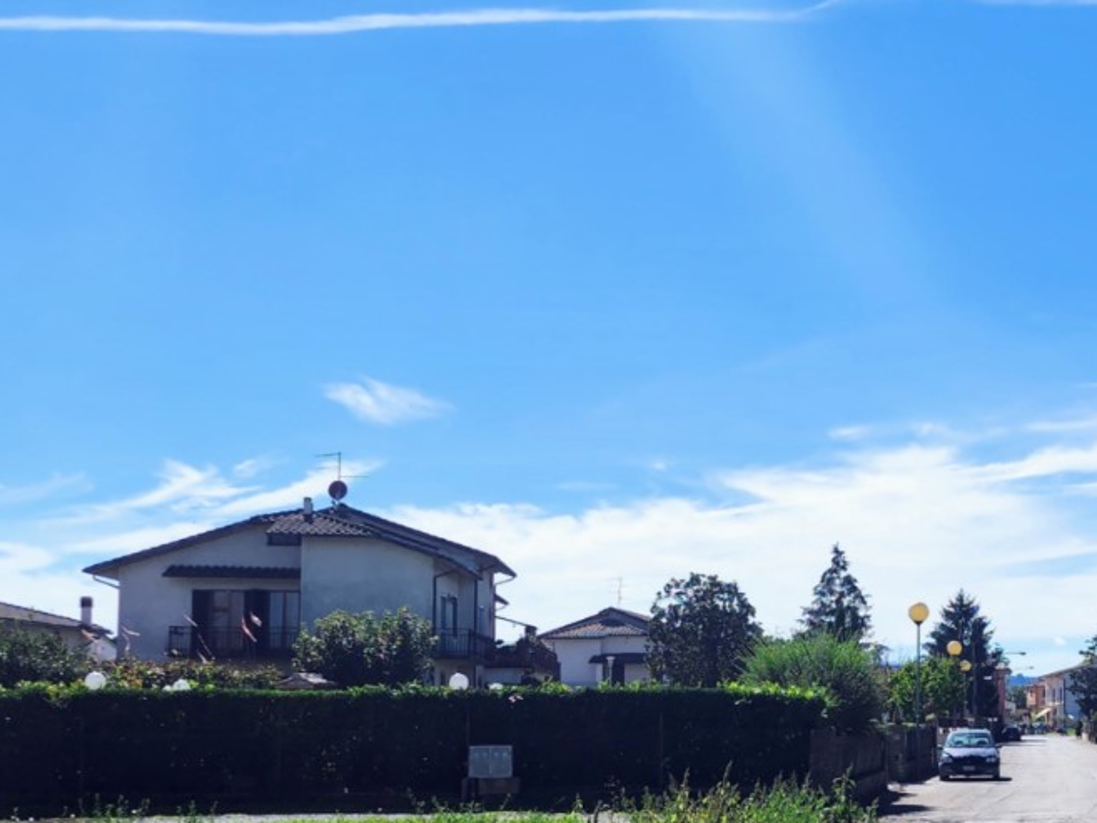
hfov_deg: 32.8
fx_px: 1775
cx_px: 957
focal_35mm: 56
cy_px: 619
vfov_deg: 25.8
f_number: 1.8
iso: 12
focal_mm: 6.4
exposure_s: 1/1859
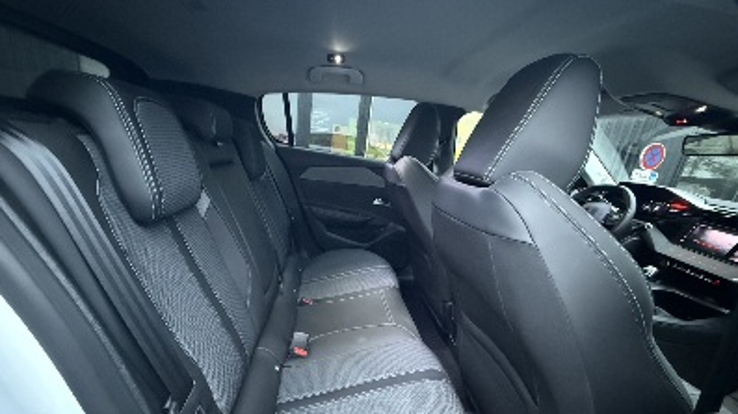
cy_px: 251
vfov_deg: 66.3
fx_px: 313
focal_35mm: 16
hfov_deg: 99.4
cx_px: 362
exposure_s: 1/42
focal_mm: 2.22
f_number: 2.2
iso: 1250
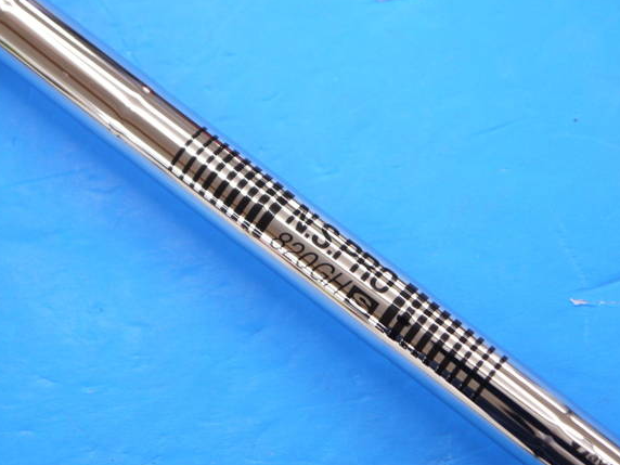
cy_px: 221
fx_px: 1684
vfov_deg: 15.7
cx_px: 297
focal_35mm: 94
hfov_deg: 20.9
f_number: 5.6
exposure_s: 1/80
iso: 640
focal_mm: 42
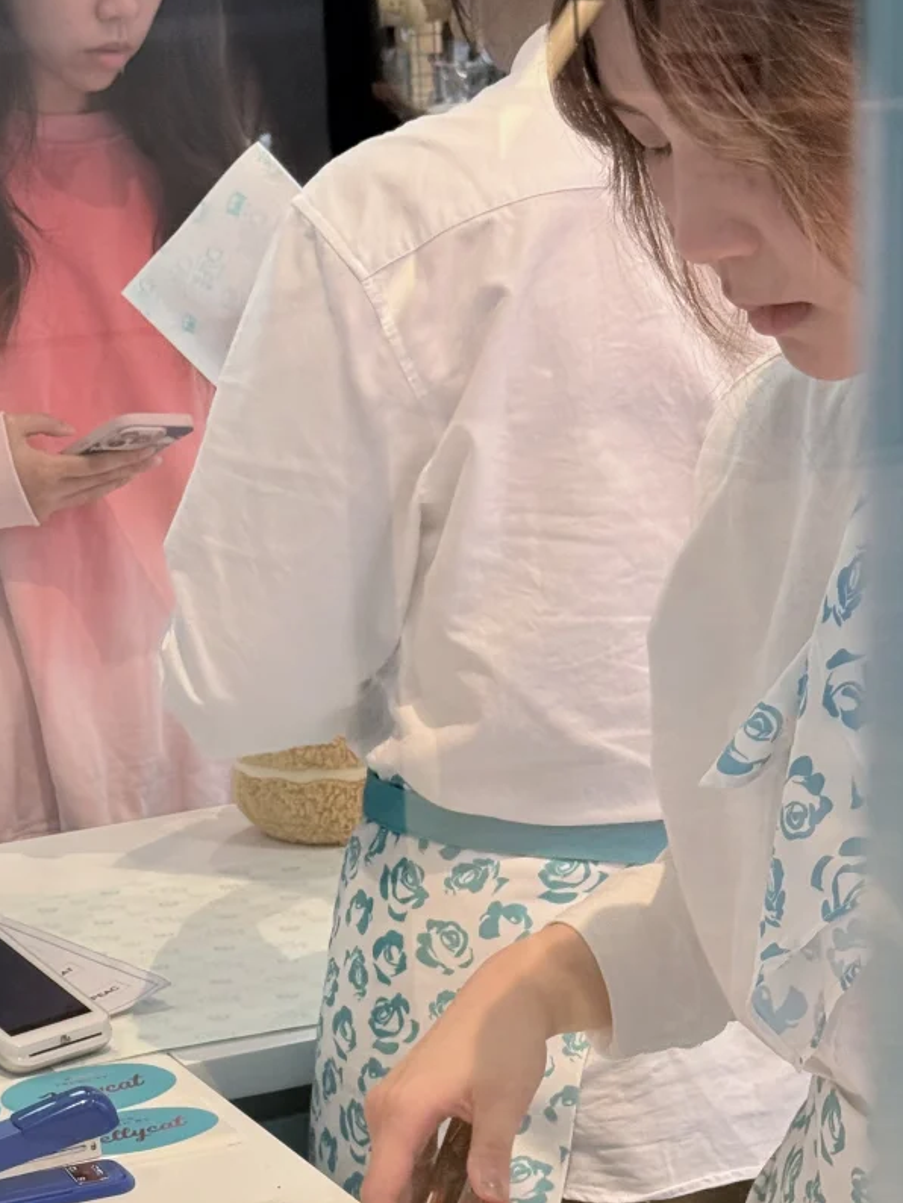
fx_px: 3024
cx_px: 164
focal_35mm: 87
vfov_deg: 22.4
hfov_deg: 16.8
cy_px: 848
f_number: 1.78
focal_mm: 6.76
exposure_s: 1/201
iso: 125
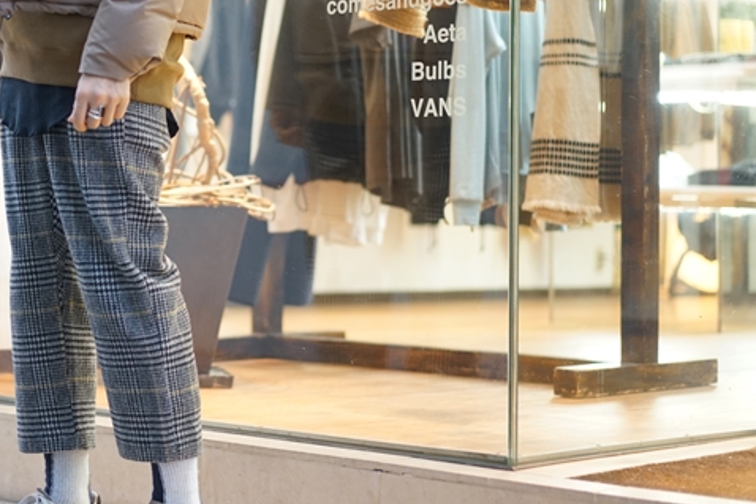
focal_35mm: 92
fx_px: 1932
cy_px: 113
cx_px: 130
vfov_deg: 14.8
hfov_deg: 21.8
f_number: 1.8
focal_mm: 55
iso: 800
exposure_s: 1/60
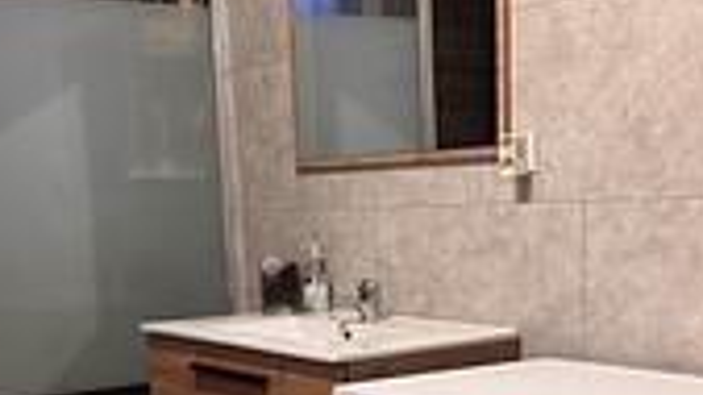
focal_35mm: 62
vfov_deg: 19.1
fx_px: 1156
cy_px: 349
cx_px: 354
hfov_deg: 33.8
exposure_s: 1/50
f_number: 1.78
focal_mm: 6.76
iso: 250
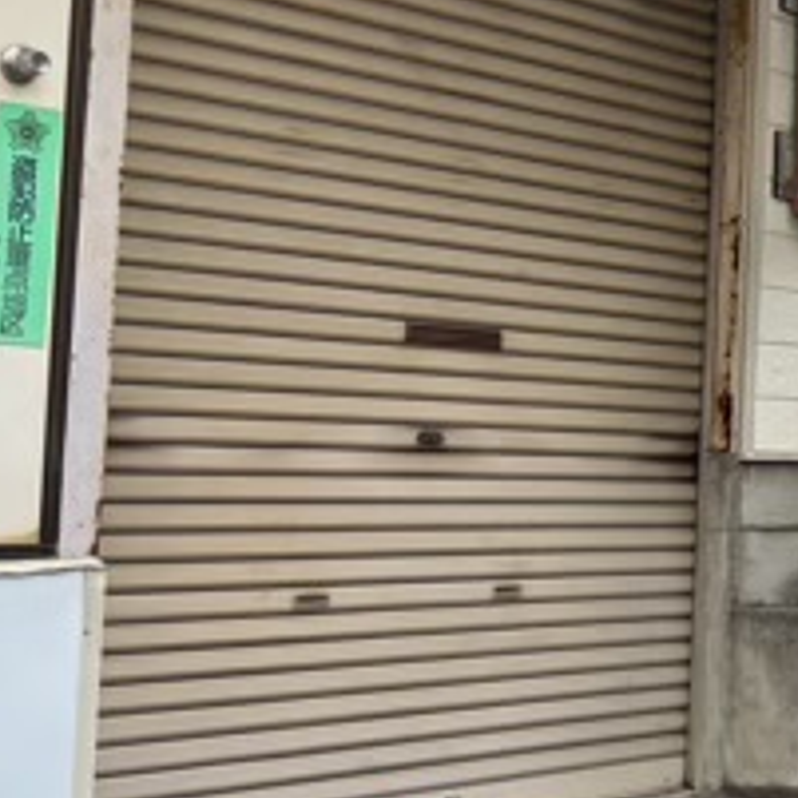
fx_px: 2087
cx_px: 1382
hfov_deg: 17.9
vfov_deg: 21.6
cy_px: 288
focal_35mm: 80
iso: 50
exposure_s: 1/726
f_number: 1.6
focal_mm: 5.96
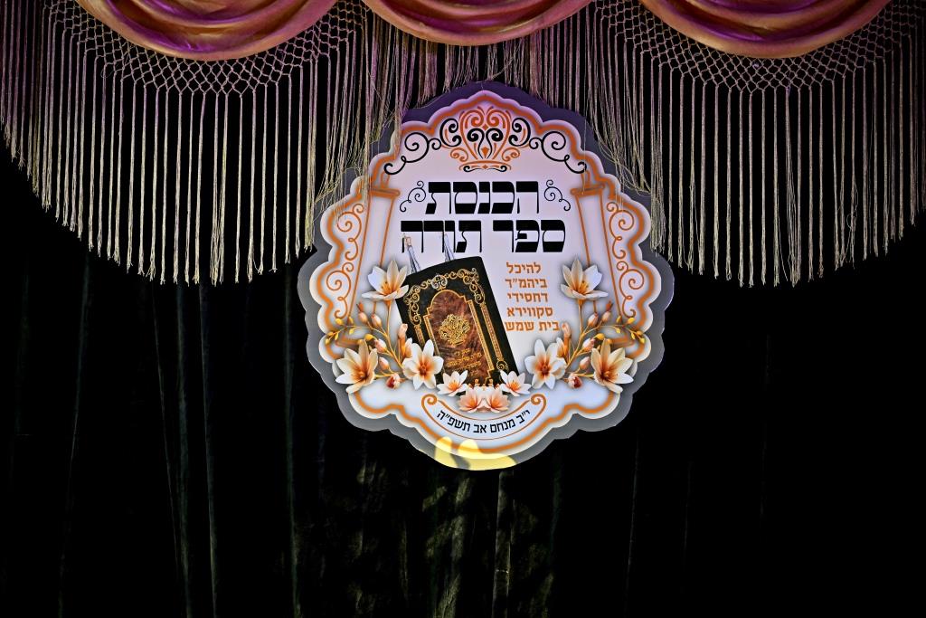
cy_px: 309
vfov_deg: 14.0
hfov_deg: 20.8
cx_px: 463
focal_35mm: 98
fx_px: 2521
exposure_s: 1/160
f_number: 4
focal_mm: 98
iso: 500
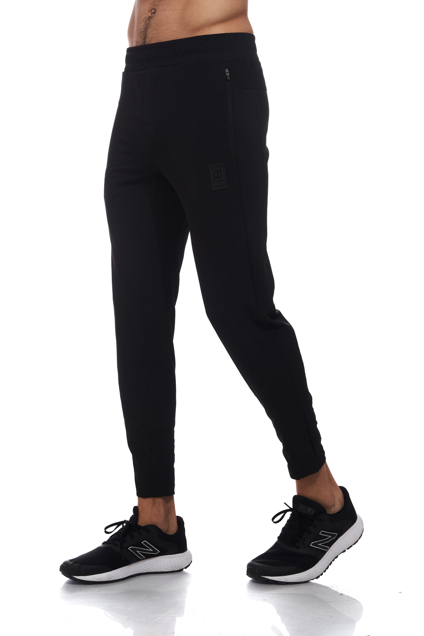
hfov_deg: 16.1
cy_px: 318
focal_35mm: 85
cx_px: 212
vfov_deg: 23.9
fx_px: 1501
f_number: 10
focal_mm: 85
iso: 200
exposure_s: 1/125
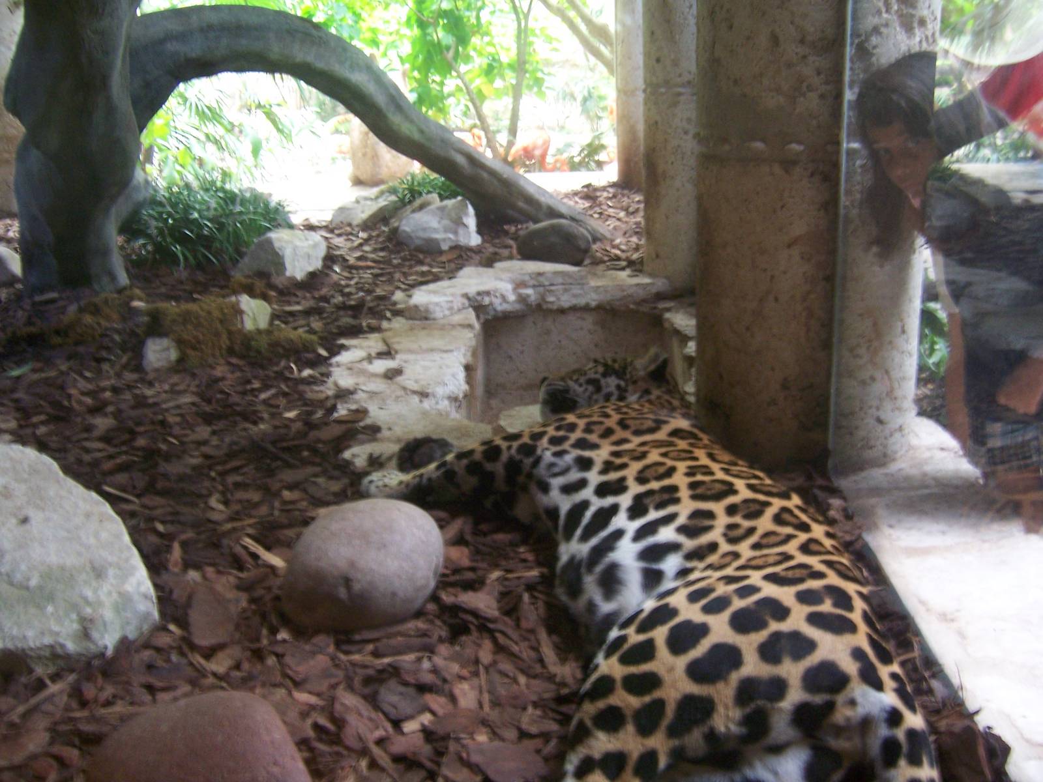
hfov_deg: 55.4
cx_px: 522
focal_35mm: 33
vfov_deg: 42.9
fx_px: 994
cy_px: 391
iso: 140
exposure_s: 1/8
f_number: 3.4
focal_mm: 5.5
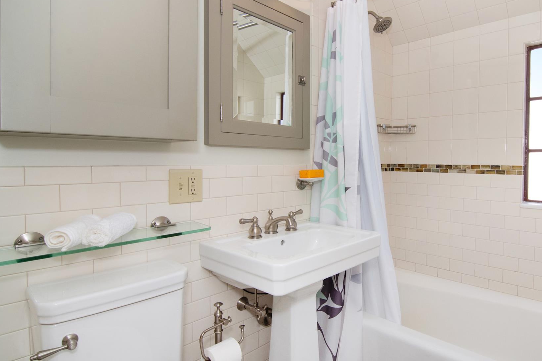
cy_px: 169
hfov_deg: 81.0
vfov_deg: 60.3
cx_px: 331
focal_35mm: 21
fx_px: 310
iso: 640
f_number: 11
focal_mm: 11
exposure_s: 1/125
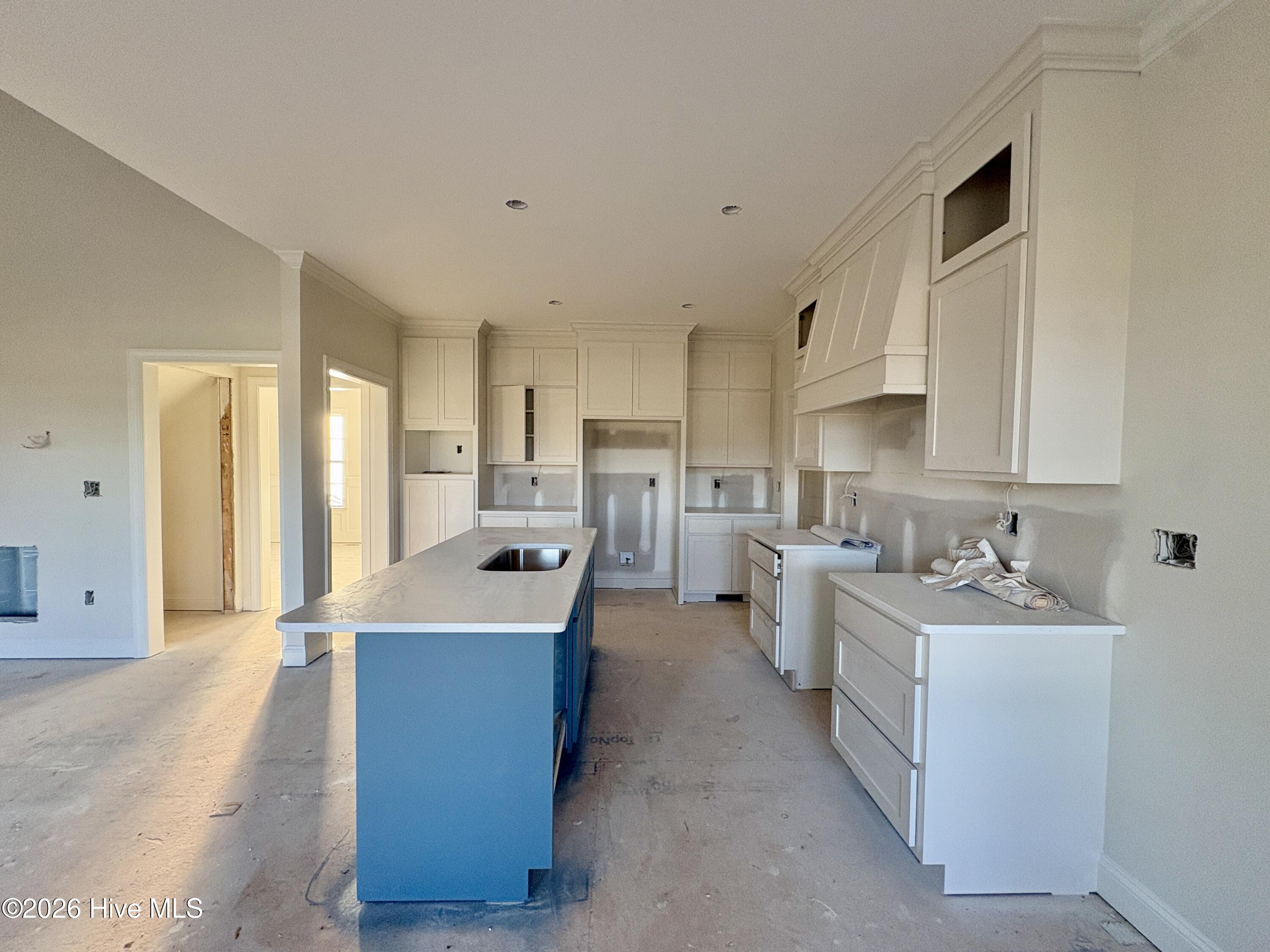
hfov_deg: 102.1
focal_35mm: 14
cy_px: 476
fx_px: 514
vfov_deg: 85.7
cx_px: 635
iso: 250
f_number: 2.2
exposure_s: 1/93
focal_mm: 2.22
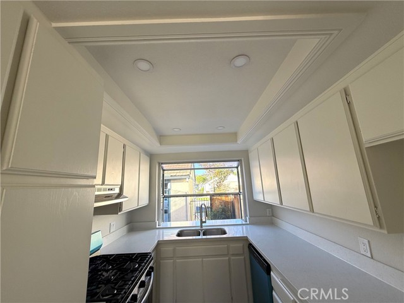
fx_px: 163
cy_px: 152
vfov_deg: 85.7
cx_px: 202
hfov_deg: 102.1
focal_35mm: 14
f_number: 2.2
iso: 64
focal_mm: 2.22
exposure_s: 1/298
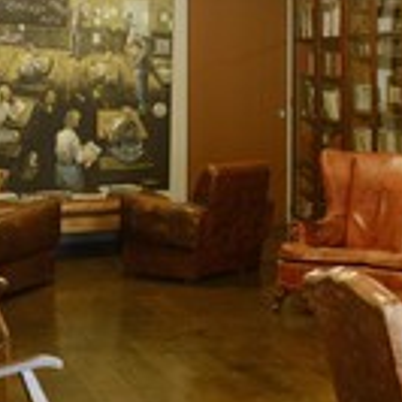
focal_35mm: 86
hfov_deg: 18.9
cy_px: 57
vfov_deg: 19.9
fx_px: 1130
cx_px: 505
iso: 1600
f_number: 5.6
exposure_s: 1/13
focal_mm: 32
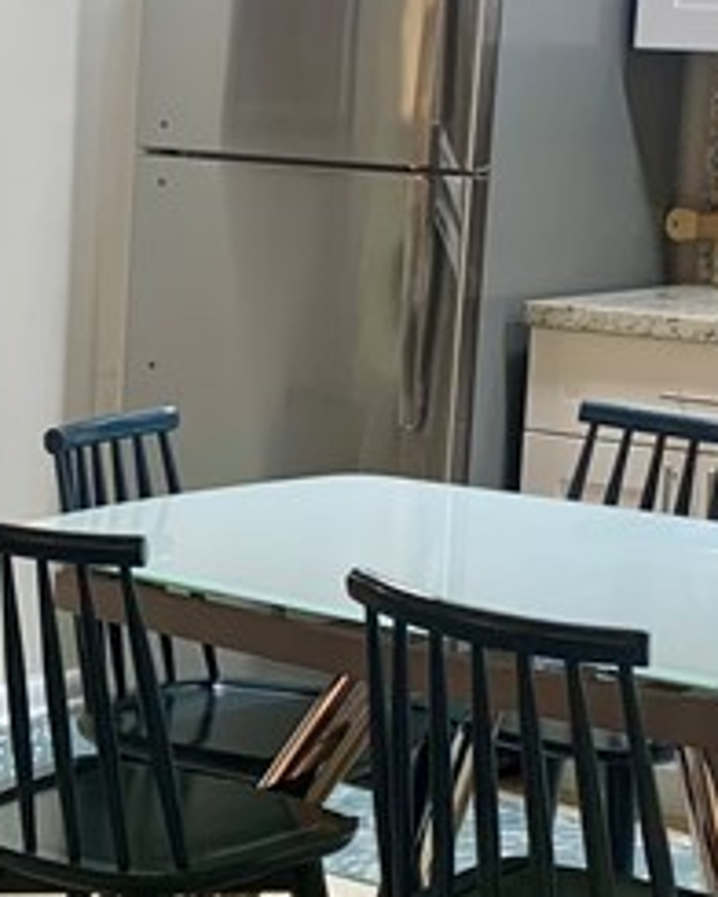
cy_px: 505
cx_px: -51
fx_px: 2816
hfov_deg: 14.2
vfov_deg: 18.1
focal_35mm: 106
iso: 80
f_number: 1.8
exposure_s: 1/60
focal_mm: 4.25
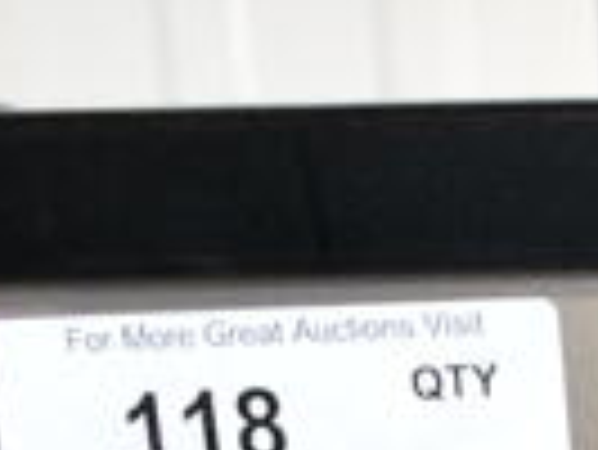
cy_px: 1465
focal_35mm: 178
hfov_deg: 10.3
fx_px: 3078
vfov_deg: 7.2
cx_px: 1178
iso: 6400
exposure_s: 1/125
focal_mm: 18
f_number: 5.6
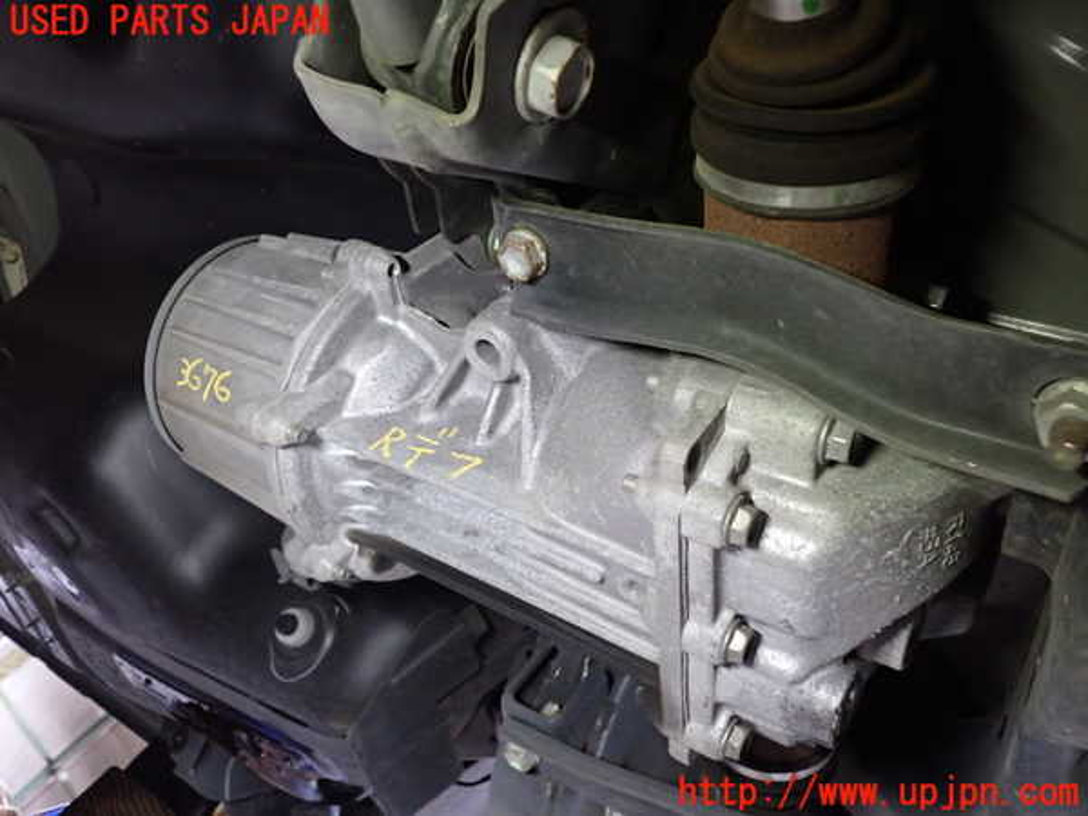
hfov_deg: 60.0
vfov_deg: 46.8
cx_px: 544
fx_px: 943
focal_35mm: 30
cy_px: 408
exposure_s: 1/30
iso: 500
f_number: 2.3
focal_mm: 5.4
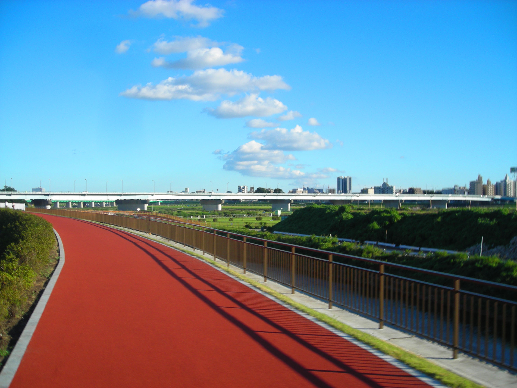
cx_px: 258
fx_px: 568
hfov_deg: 49.0
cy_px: 194
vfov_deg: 37.7
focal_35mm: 38
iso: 50
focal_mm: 6.3
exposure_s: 1/118
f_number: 6.4
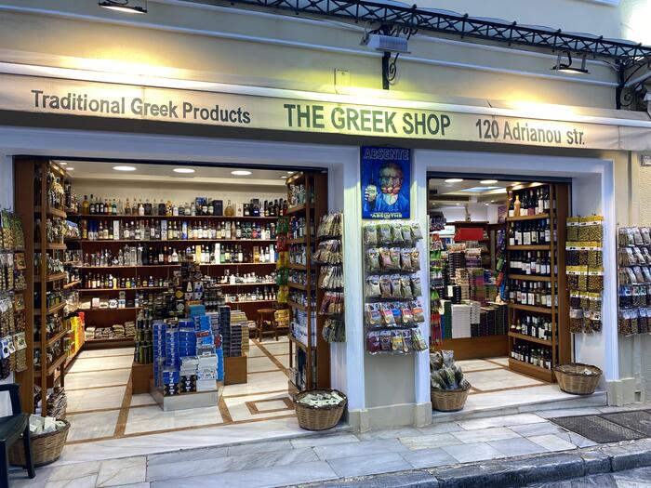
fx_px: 489
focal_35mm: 26
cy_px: 244
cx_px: 326
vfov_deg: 53.1
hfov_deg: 67.3
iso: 32
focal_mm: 4.25
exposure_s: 1/100
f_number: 1.8
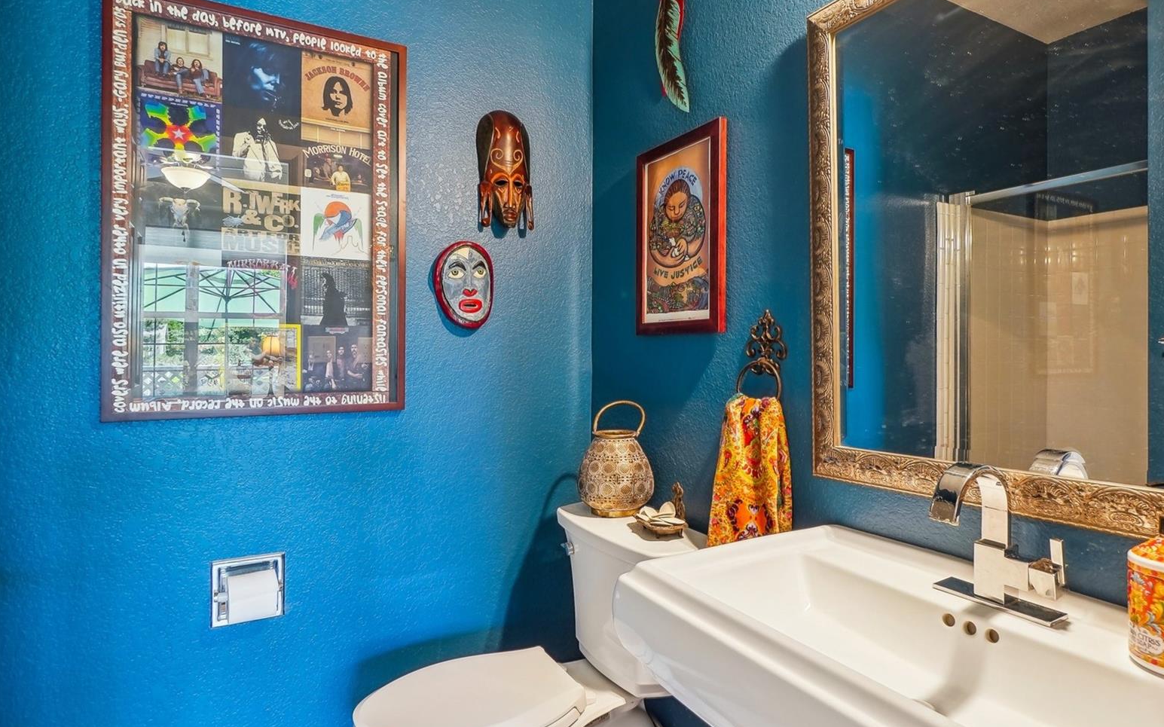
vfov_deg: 62.2
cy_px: 353
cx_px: 587
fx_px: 603
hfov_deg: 88.0
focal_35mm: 19
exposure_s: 1/2
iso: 400
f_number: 8
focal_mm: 12
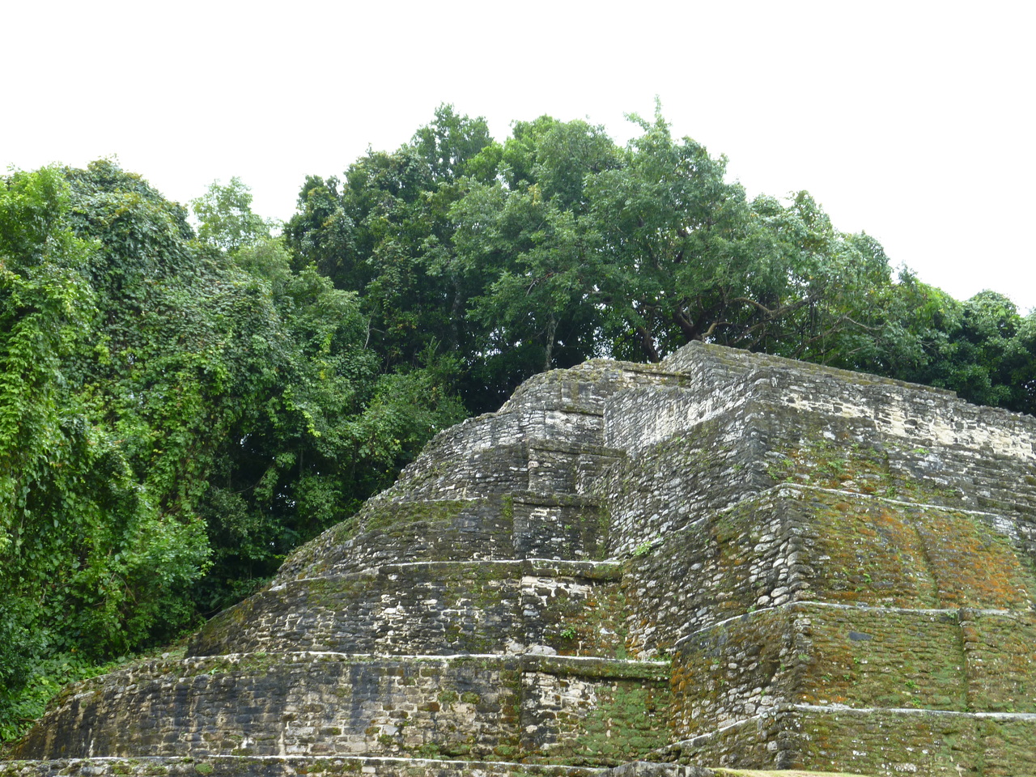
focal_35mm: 54
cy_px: 388
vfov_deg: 27.0
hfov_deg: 35.5
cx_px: 518
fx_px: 1616
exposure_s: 1/50
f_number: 4.5
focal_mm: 9.7
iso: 80
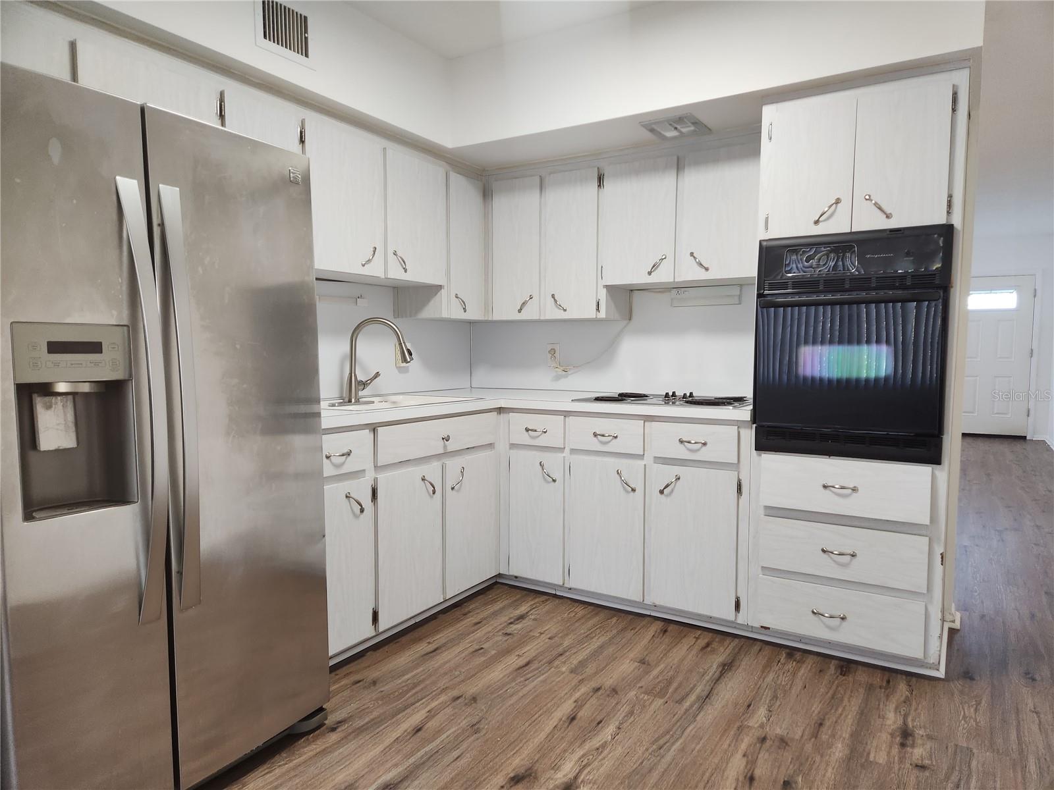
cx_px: 527
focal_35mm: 23
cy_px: 395
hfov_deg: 73.9
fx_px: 700
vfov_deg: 58.9
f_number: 1.8
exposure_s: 1/120
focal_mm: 5.4
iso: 250
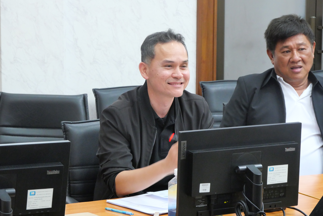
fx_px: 1113
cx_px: 162
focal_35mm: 124
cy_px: 108
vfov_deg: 11.1
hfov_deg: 16.5
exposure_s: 1/25
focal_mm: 60
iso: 3200
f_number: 7.1
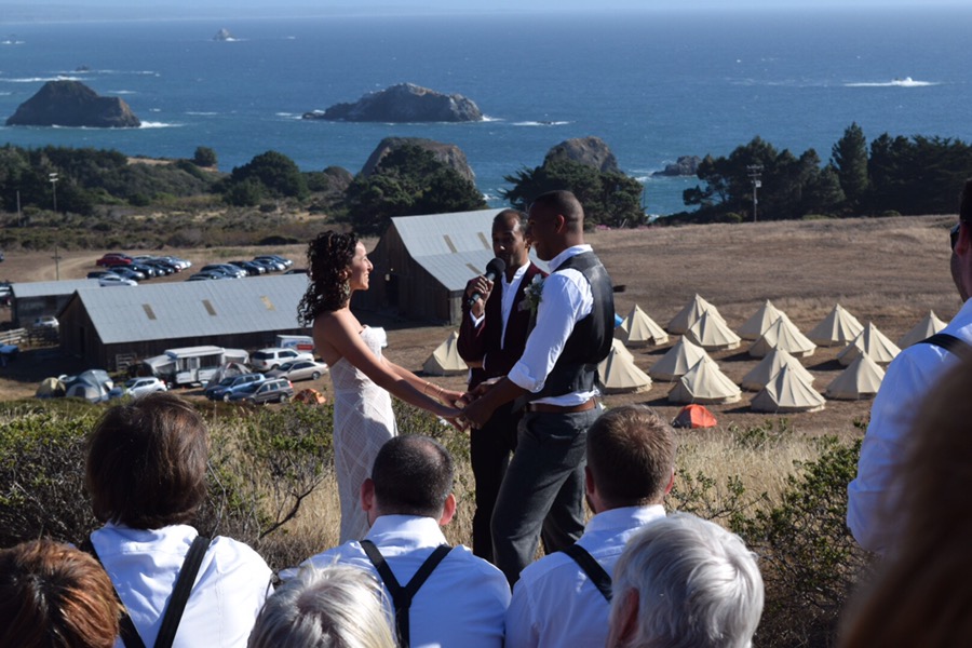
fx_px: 2227
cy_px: 324
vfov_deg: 16.6
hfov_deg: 24.6
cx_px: 486
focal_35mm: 82
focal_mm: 55
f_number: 10
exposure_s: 1/400
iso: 200
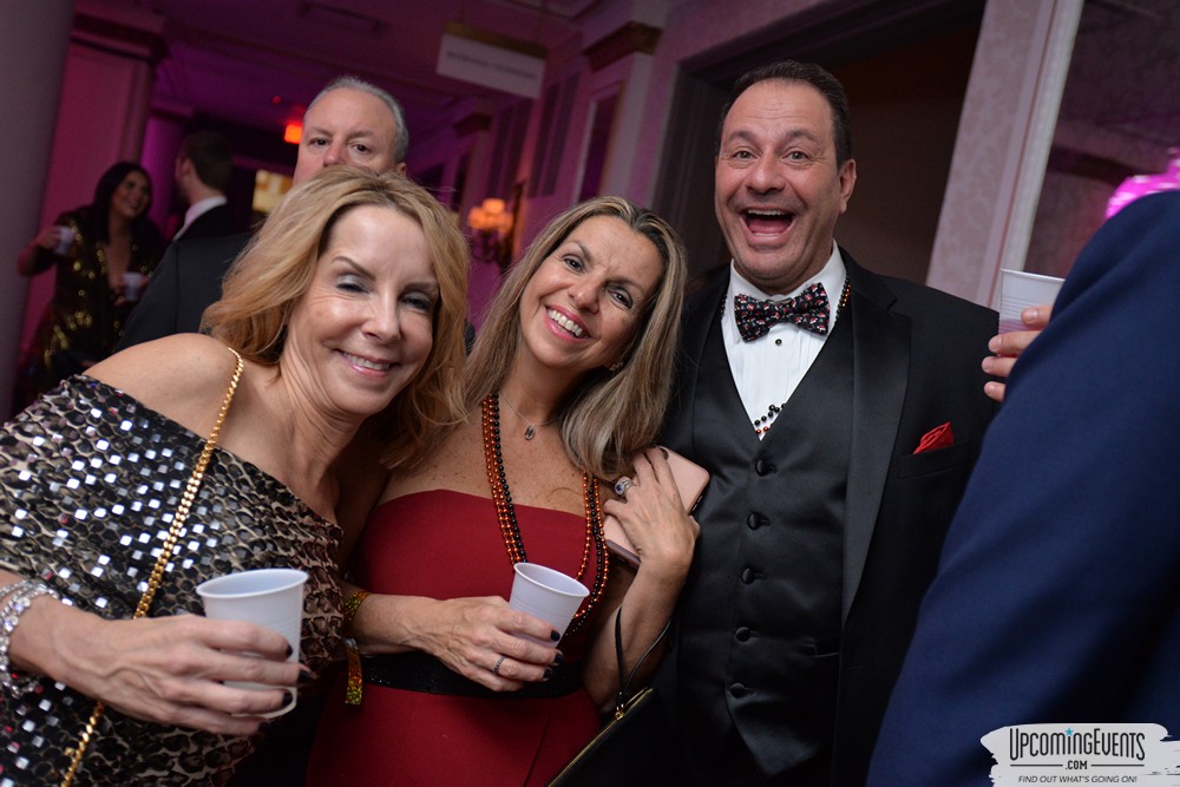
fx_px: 1147
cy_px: 394
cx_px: 590
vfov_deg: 37.9
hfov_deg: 54.4
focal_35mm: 35
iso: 2000
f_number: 4
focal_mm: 35
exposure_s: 1/60
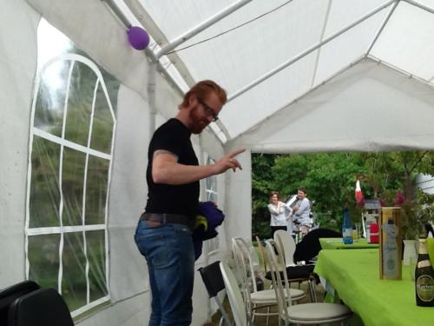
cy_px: 163
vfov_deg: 32.9
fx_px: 552
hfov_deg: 42.9
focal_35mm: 44
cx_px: 217
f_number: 2.4
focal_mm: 2.03
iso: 40
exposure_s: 1/438
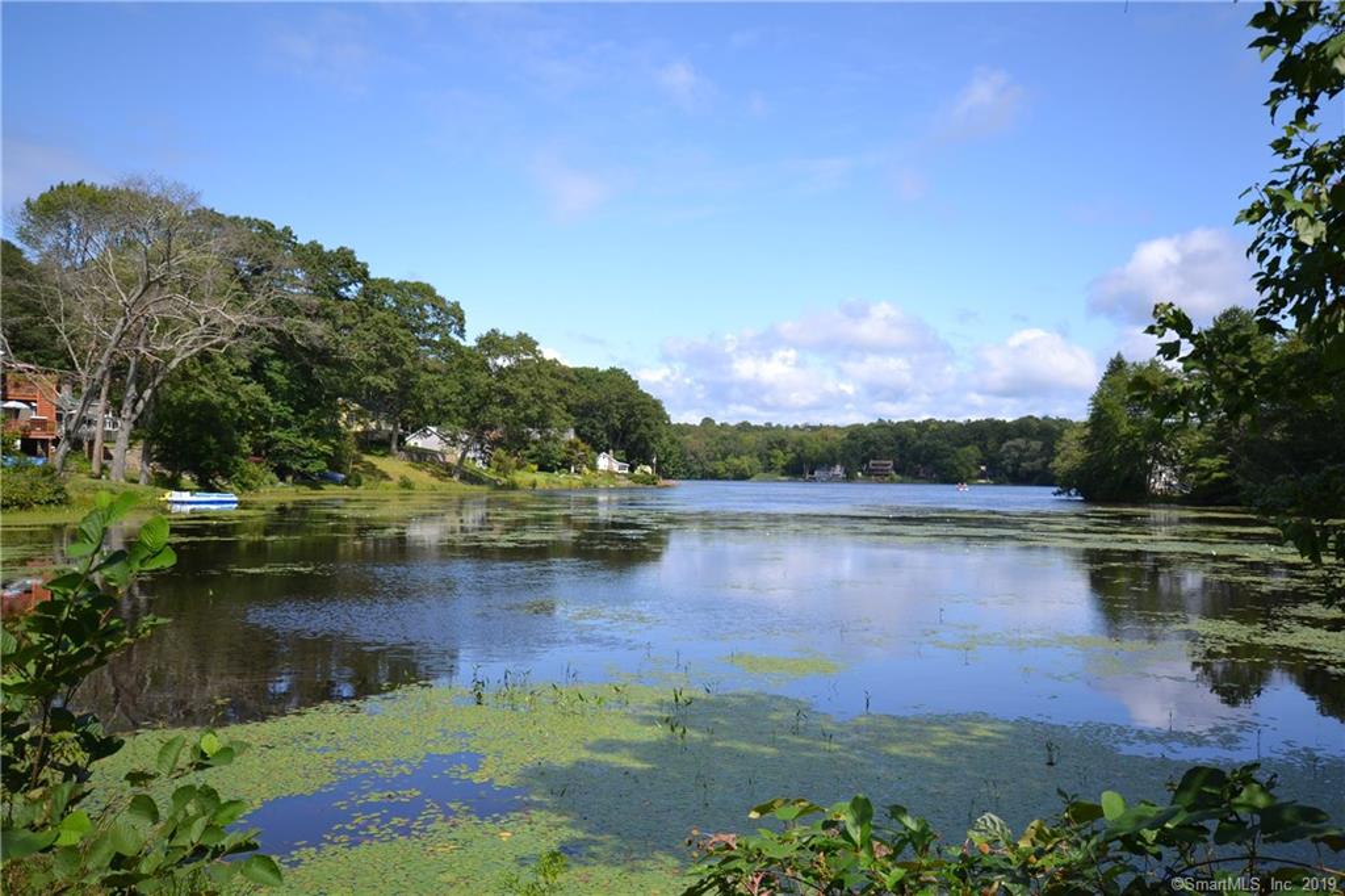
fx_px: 1120
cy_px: 448
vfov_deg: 43.6
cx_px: 672
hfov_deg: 61.9
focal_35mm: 30
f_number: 7.1
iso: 100
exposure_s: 1/200
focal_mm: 20
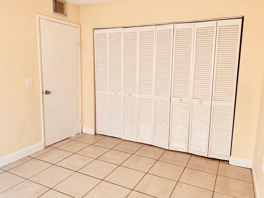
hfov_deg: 67.3
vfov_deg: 53.1
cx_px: 132
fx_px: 198
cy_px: 99
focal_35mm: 26
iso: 200
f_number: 1.8
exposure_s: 1/60
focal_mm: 4.25
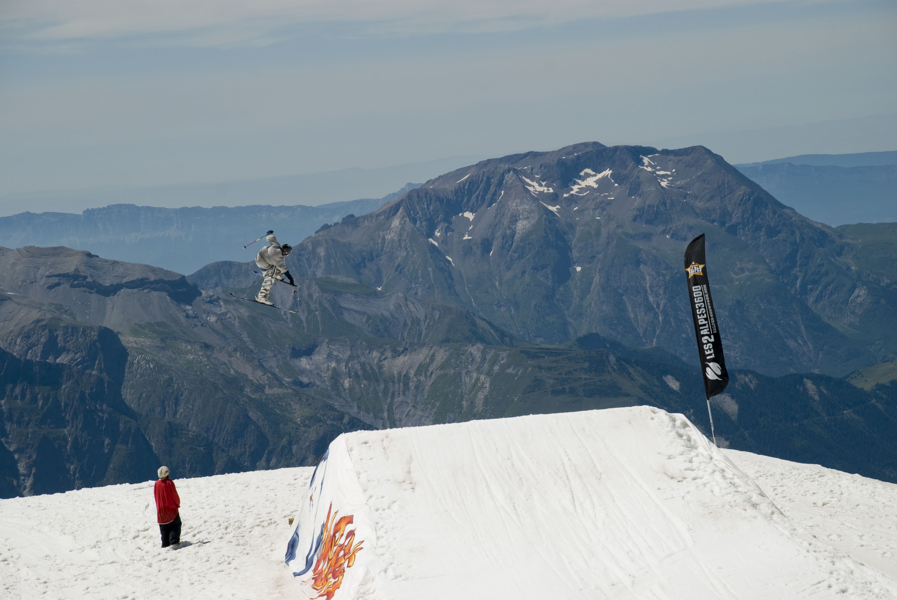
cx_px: 448
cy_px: 300
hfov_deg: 16.1
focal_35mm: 128
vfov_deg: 10.8
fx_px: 3181
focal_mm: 85
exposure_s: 1/400
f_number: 9
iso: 100
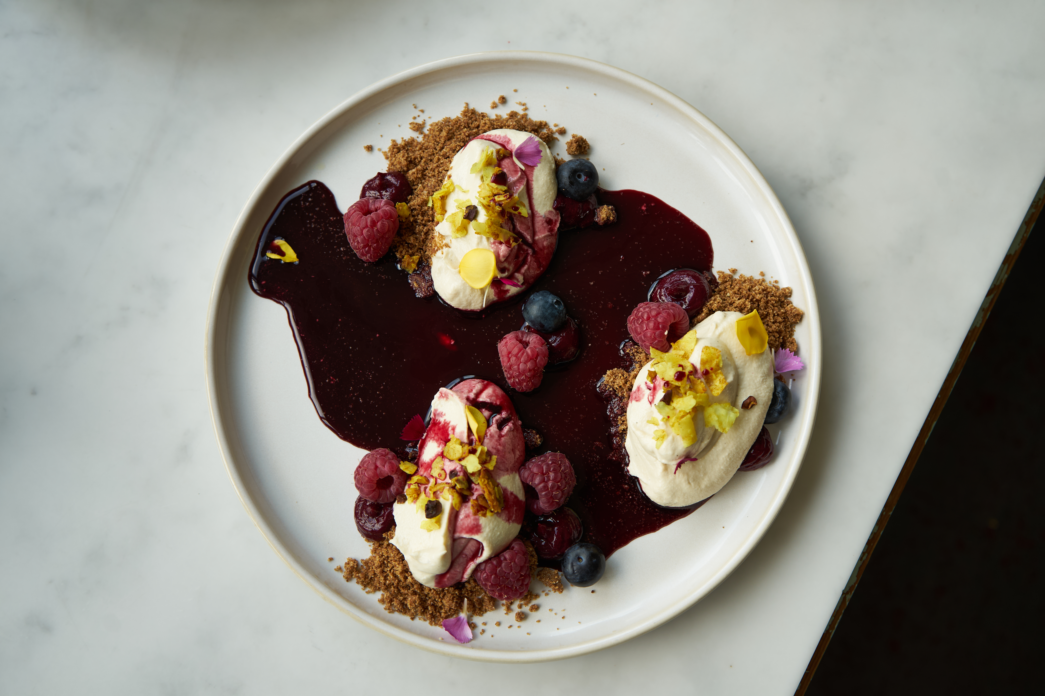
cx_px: 522
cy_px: 348
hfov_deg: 53.1
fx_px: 1045
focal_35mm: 36
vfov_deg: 36.9
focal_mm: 36
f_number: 5
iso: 100
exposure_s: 1/60
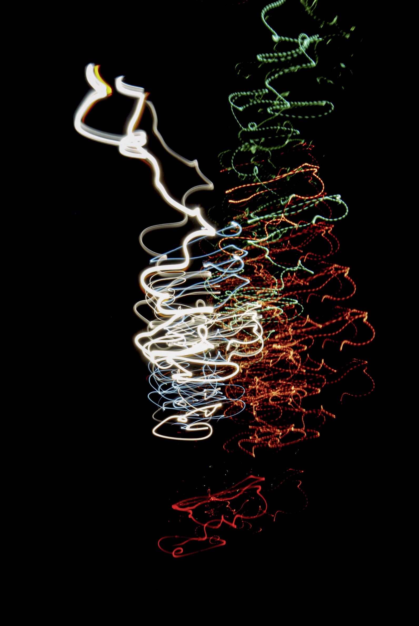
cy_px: 313
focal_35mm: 105
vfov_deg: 19.4
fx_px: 1828
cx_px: 210
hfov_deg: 13.1
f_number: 36
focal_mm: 70
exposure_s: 6
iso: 320
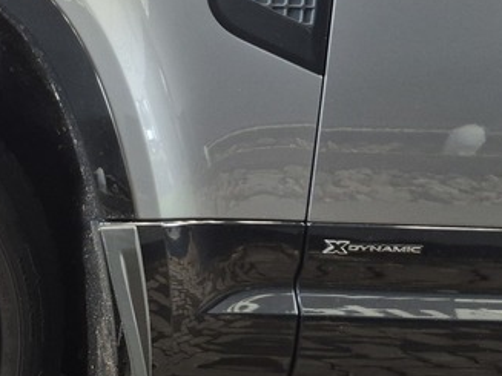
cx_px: -189
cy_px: 200
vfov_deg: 20.4
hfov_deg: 23.2
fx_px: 1044
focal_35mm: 72
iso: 250
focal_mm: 5.4
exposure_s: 1/100
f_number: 1.8
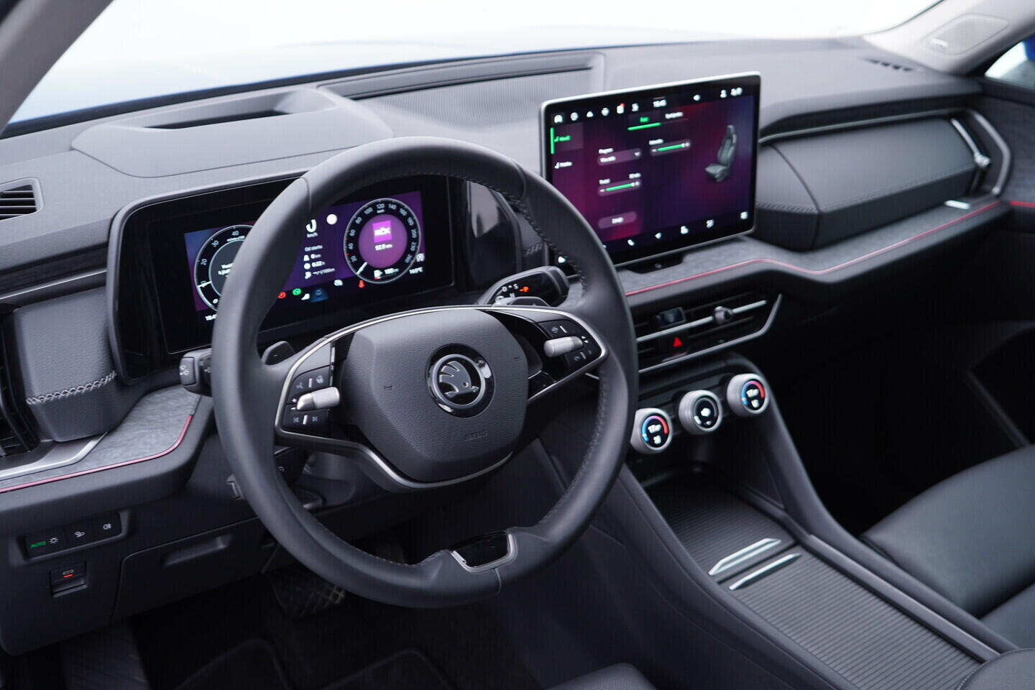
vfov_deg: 36.9
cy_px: 345
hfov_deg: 53.1
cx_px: 518
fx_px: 1035
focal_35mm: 36
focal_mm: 24
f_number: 2.8
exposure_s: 1/40
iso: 200
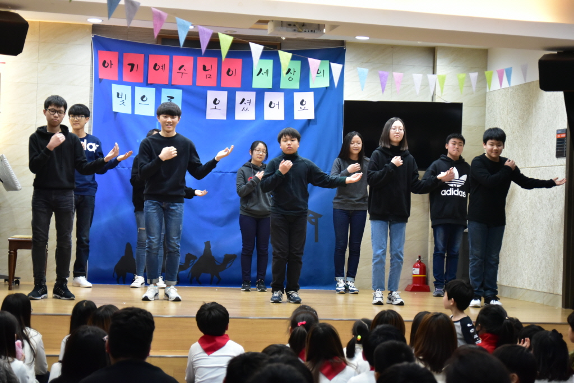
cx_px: 287
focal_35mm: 75
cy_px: 192
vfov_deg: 18.2
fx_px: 1196
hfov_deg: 27.0
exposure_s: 1/100
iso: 4500
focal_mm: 75
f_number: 6.3
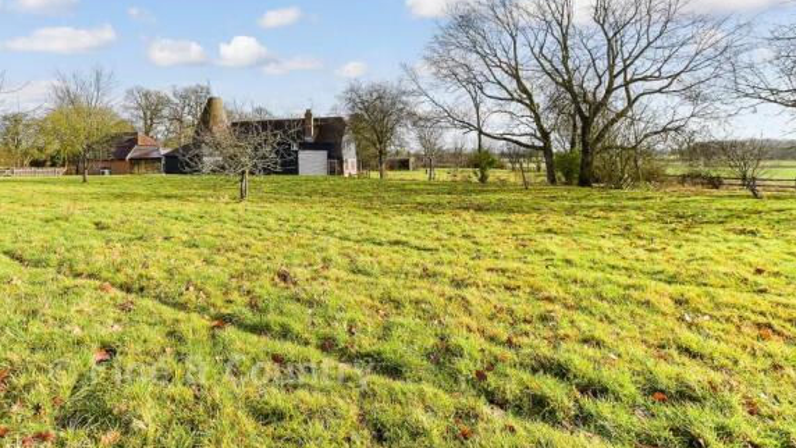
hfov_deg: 64.0
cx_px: 344
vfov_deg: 38.7
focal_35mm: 30
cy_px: 162
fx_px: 633
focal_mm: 17
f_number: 8
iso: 160
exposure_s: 1/250
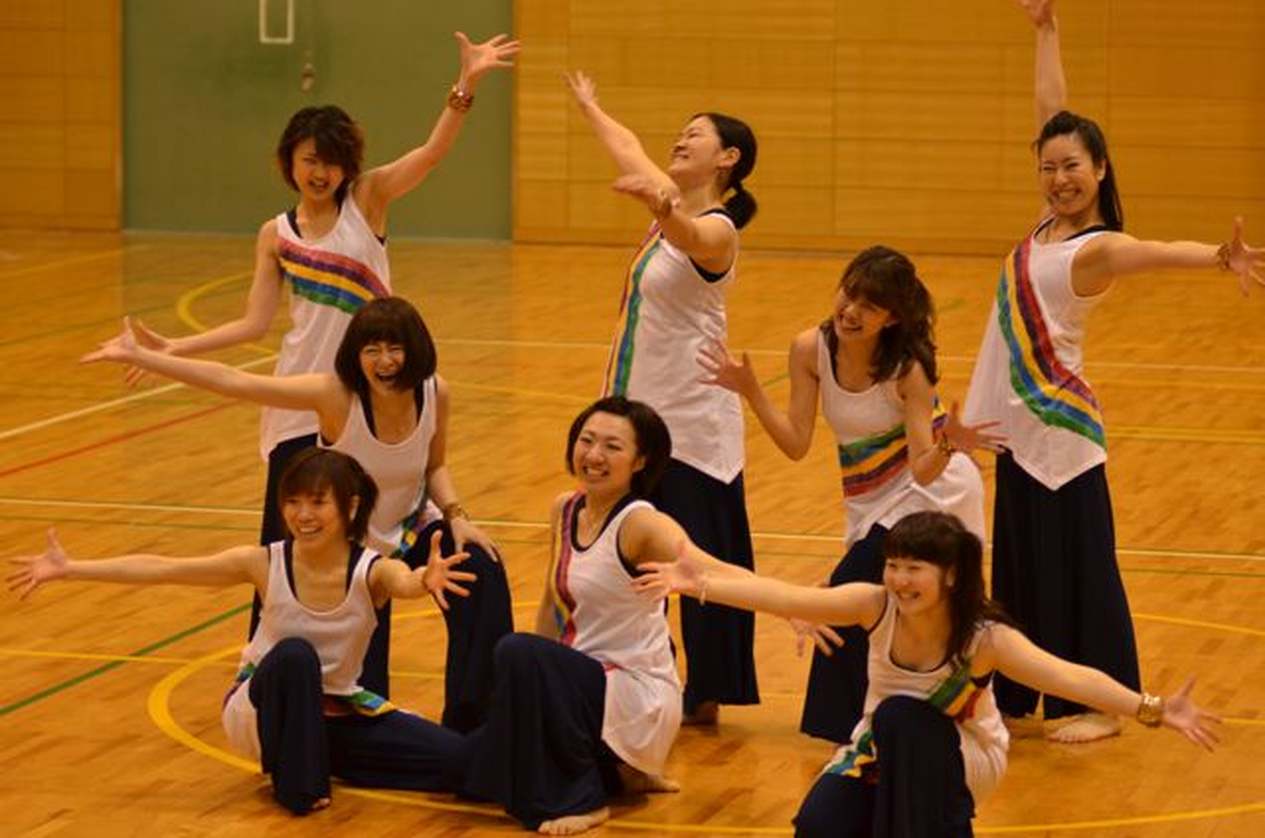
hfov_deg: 17.1
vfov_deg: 11.4
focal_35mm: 120
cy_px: 419
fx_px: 4208
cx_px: 632
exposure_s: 1/160
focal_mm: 80
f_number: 2.8
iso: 1250
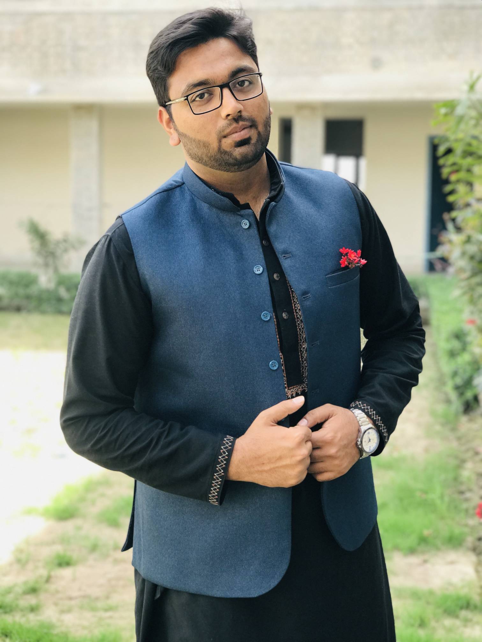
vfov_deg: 33.8
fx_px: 1058
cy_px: 321
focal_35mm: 57
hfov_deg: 25.7
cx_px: 241
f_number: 2.8
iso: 25
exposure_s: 1/100
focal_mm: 6.6
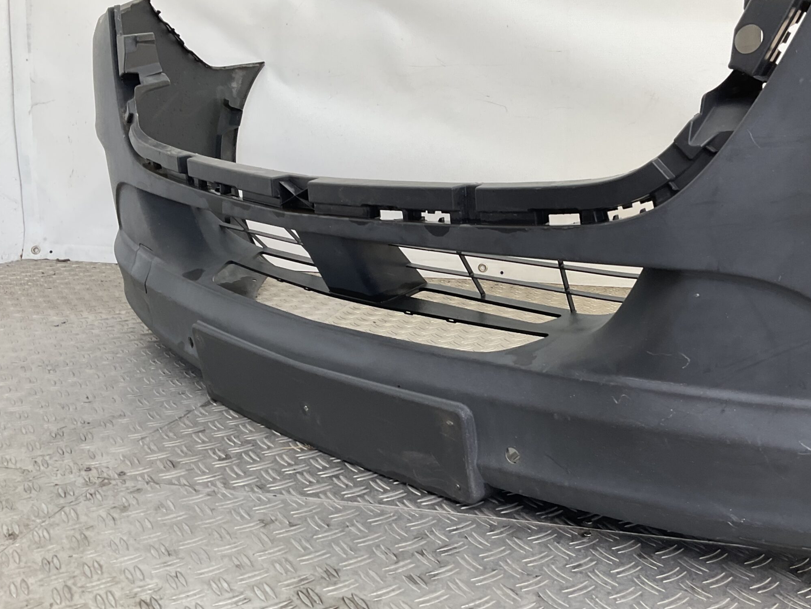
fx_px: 867
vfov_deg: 38.6
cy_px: 272
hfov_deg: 49.8
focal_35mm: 37
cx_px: 486
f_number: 1.8
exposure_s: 1/100
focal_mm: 3
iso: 20
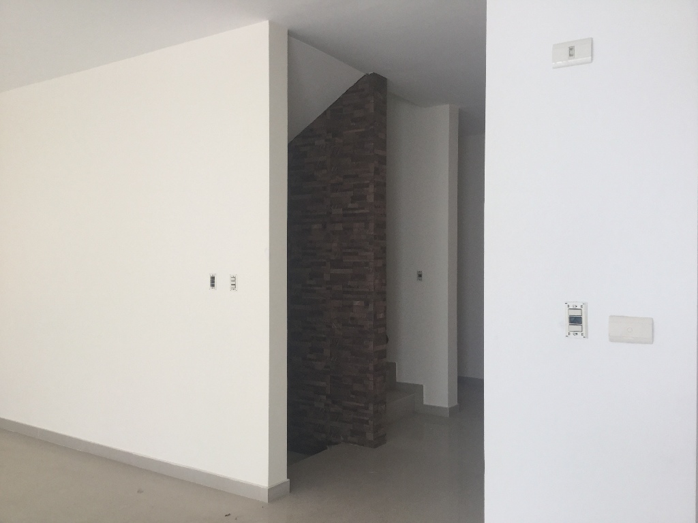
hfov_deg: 58.4
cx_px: 349
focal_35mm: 31
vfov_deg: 45.4
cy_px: 262
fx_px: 625
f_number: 2.4
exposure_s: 1/120
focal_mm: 3.3
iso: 50
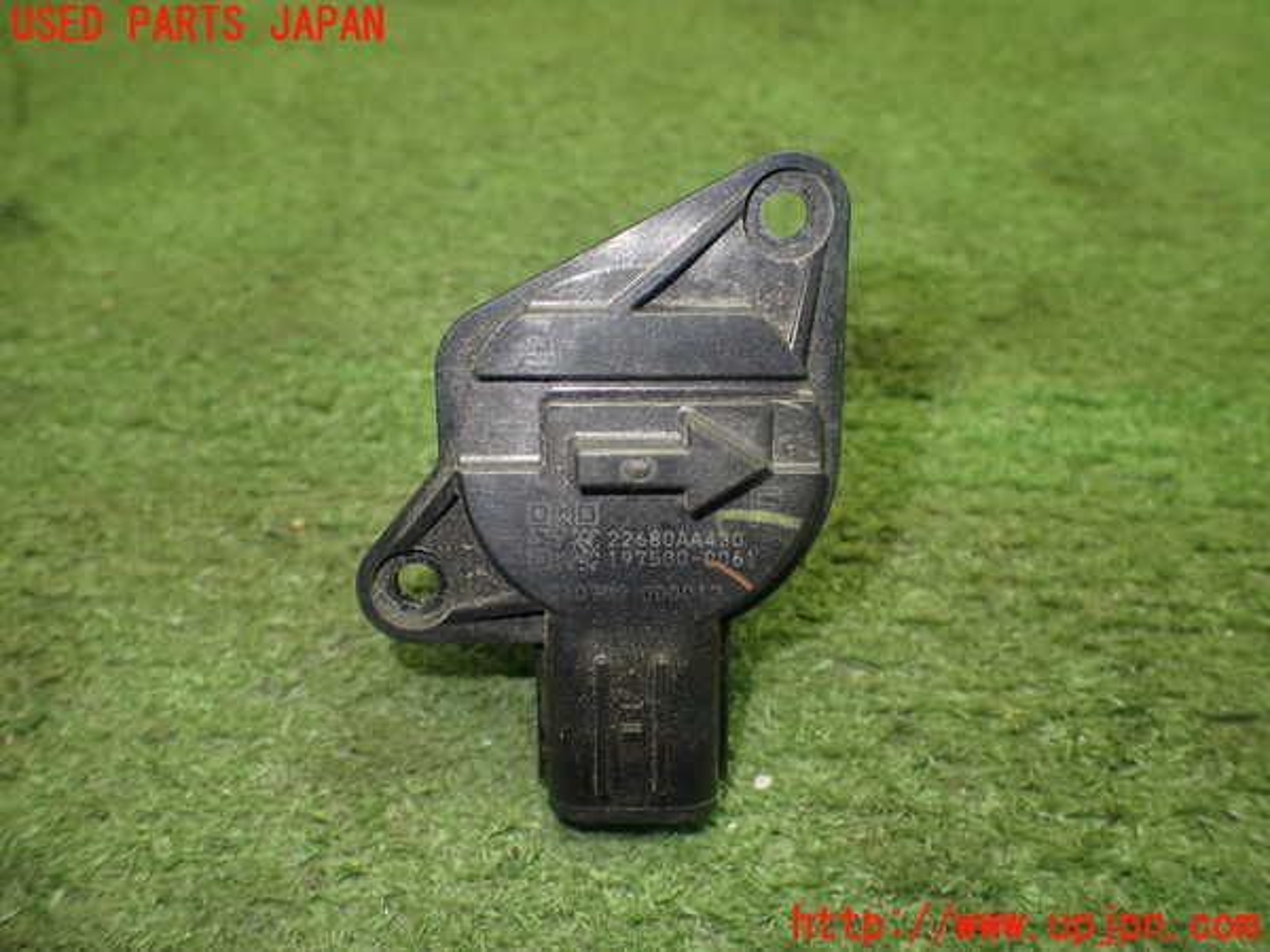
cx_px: 635
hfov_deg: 60.0
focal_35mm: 30
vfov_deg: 46.8
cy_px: 476
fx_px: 1101
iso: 640
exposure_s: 1/125
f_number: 2.3
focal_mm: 5.4
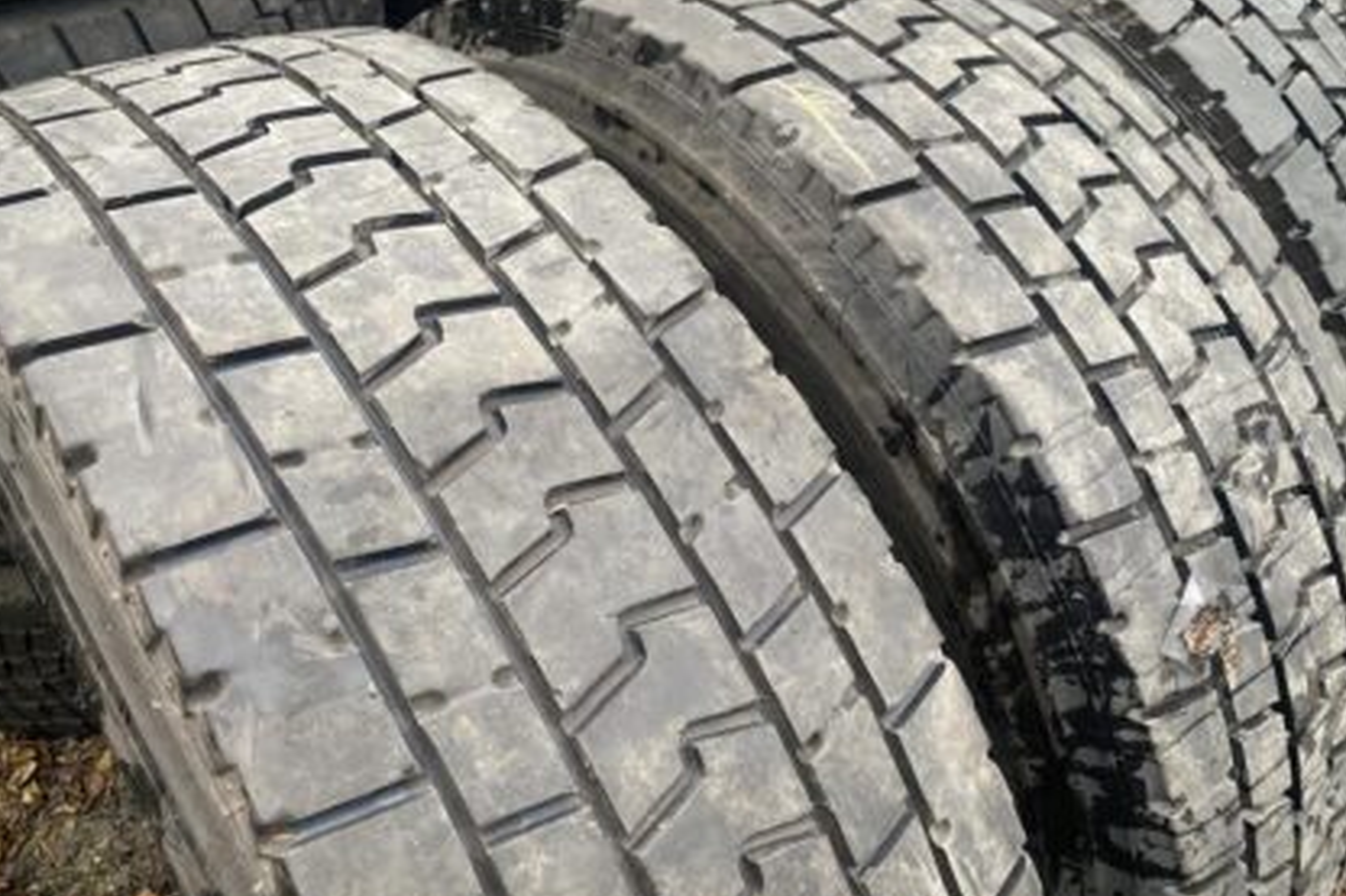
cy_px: 432
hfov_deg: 65.5
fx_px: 1046
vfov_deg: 46.4
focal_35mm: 28
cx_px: 670
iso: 80
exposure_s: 1/122
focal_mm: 4.25
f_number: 1.8
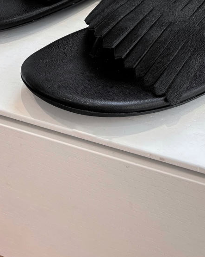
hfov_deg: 23.0
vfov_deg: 25.4
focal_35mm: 66
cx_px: 136
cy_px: -63
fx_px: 501
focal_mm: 5.96
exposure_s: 1/385
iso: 50
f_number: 1.6
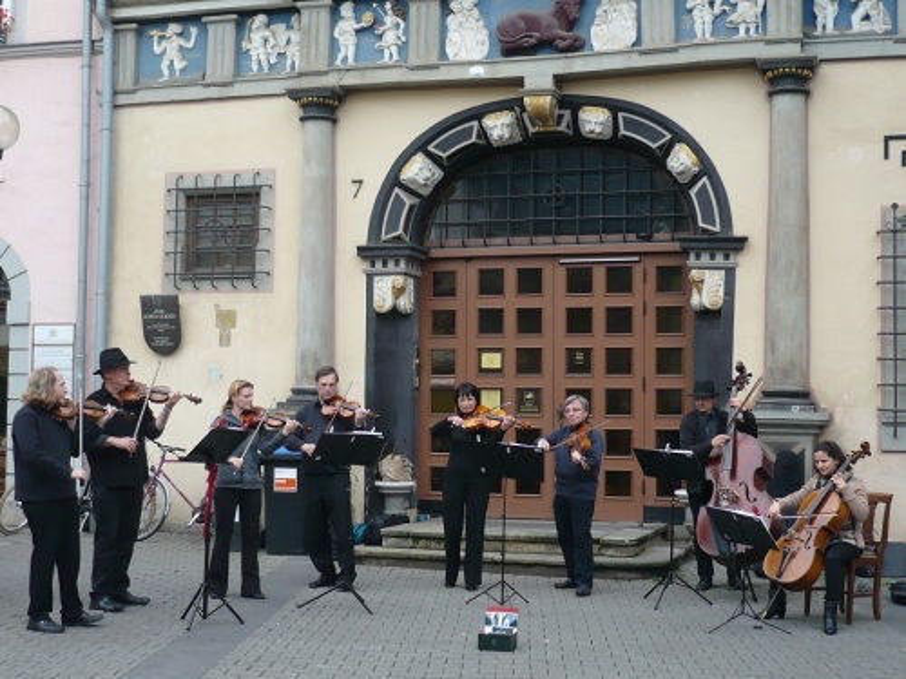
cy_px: 340
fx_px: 1440
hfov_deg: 34.9
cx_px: 453
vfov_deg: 26.6
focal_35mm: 55
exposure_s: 1/125
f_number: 3
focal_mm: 6.6
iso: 125
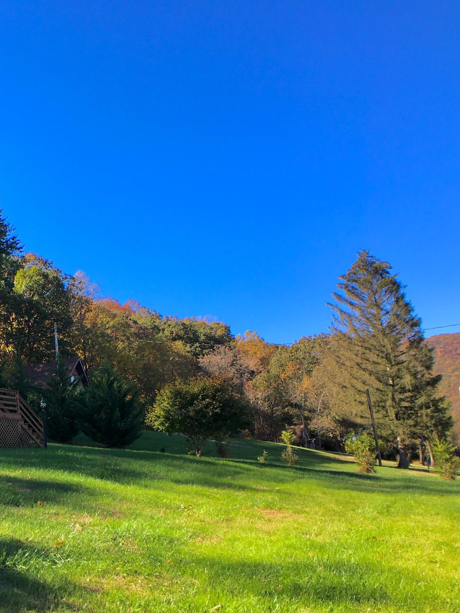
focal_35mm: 46
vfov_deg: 41.1
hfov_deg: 29.7
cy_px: 350
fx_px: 815
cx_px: 19
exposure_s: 1/490
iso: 25
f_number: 2.2
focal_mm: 4.15
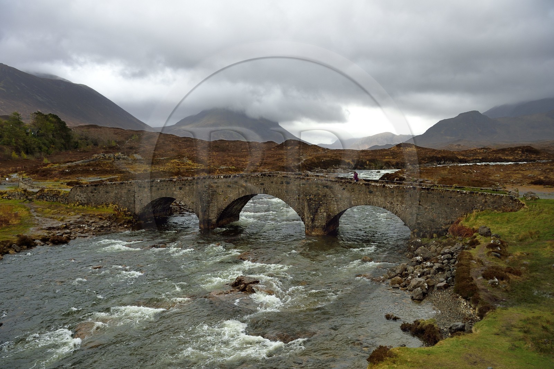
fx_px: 477
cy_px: 184
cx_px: 277
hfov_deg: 60.3
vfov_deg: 42.3
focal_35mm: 31
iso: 200
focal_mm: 31
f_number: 7.1
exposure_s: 1/200
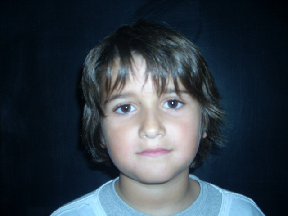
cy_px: 108
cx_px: 144
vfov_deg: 38.7
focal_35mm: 37
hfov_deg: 50.1
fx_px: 308
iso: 64
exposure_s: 1/60
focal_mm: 6.2
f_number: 2.8
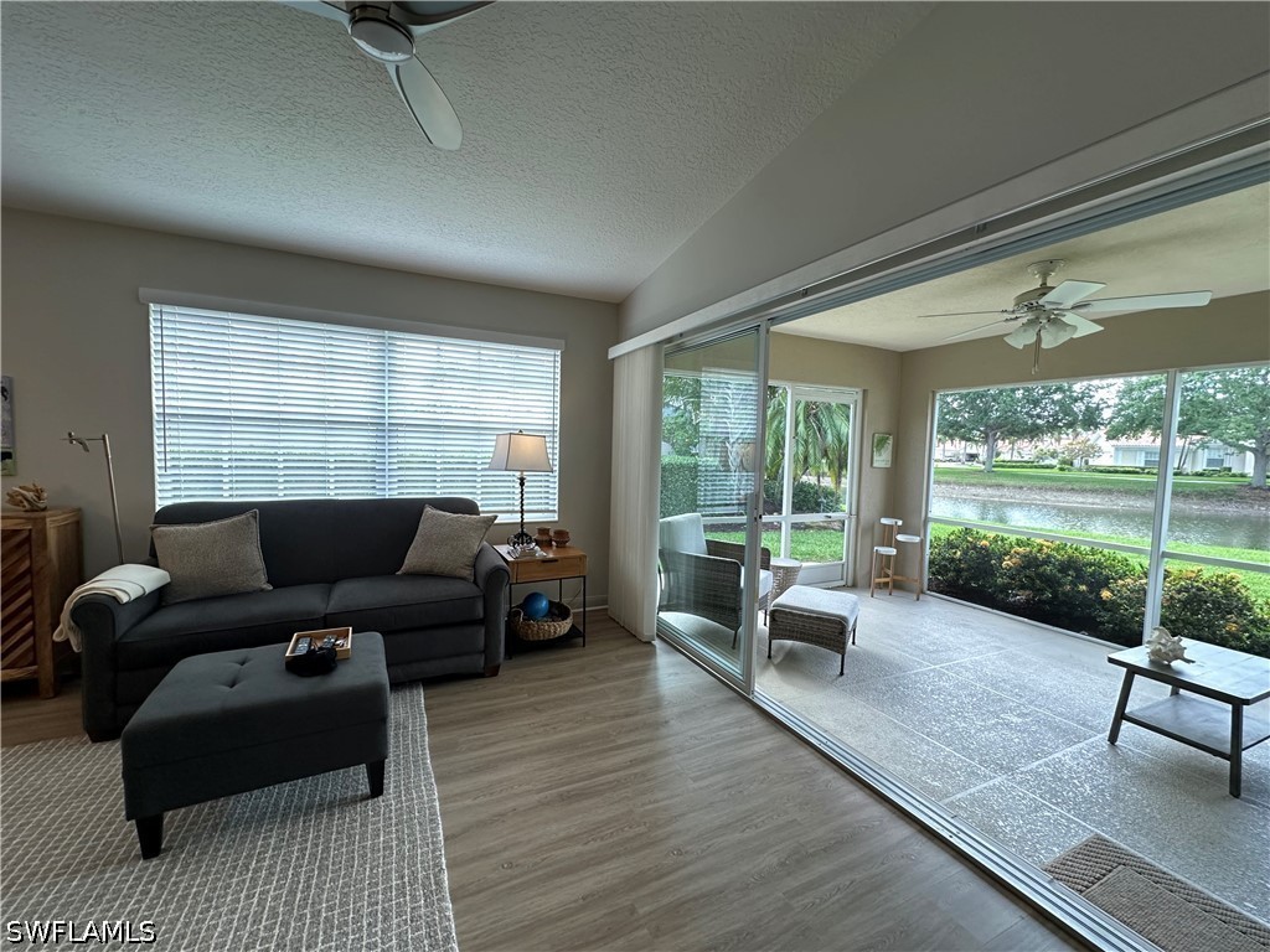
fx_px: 514
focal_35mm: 14
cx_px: 635
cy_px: 476
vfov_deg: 85.7
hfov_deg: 102.1
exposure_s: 1/120
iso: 200
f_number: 2.2
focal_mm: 2.22
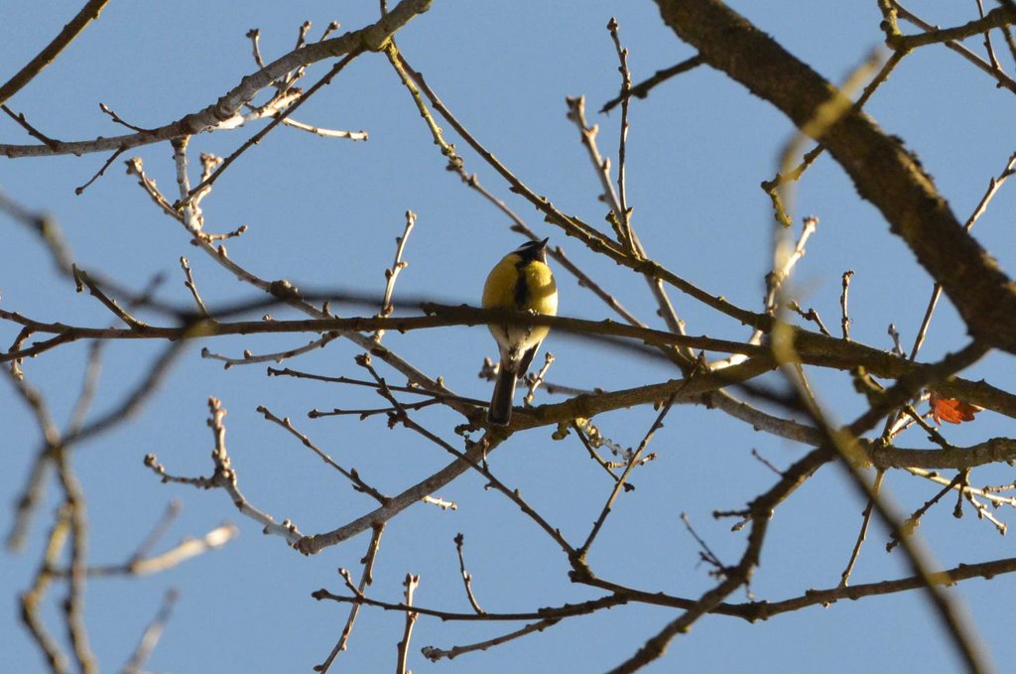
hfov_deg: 7.2
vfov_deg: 4.8
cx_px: 508
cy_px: 337
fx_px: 8029
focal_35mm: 285
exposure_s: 1/2500
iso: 1600
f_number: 7.1
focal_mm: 190
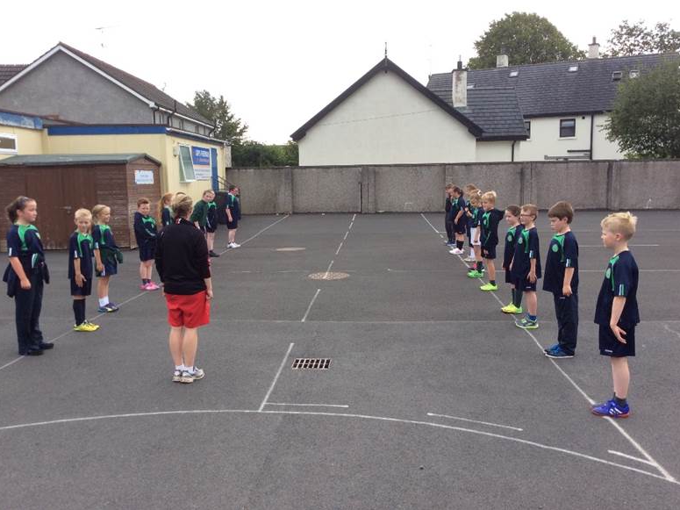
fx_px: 648
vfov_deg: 42.9
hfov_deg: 55.4
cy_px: 248
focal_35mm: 33
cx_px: 333
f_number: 2.4
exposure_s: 1/400
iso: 32
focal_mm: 3.3
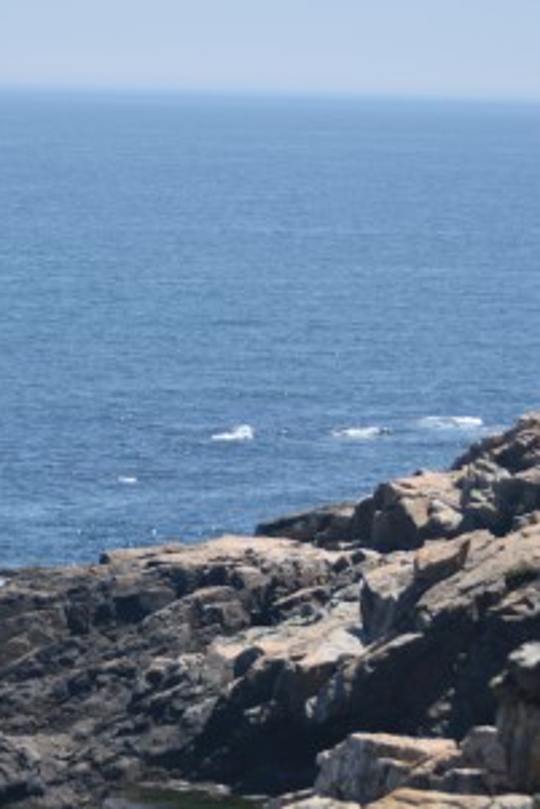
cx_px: 94
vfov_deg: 10.4
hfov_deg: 7.0
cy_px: 653
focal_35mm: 197
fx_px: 4431
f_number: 4
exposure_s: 1/1000
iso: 100
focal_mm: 55
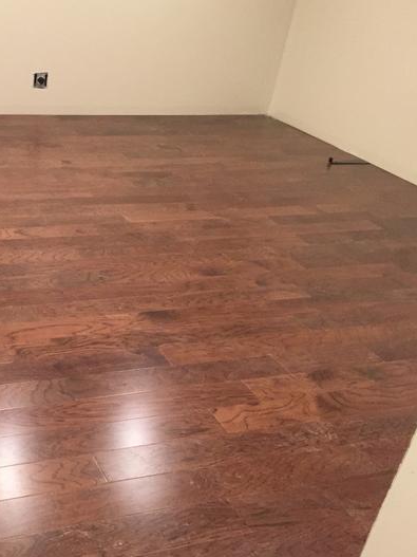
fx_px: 707
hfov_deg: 31.1
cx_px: 30
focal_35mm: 44
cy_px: 300
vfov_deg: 42.9
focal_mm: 4.15
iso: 250
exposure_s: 1/24
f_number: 2.2
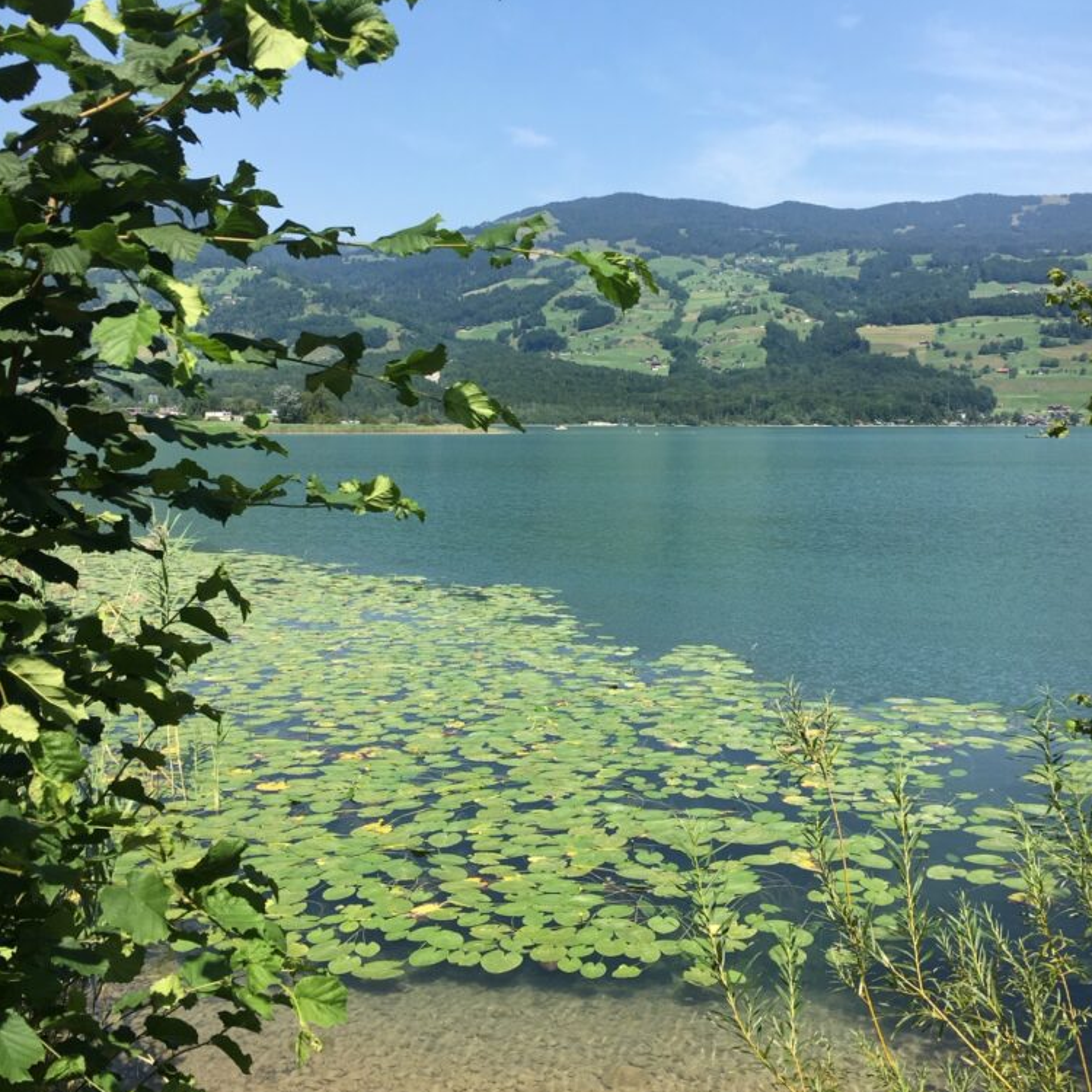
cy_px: 531
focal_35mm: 35
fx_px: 1249
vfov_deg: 47.2
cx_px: 558
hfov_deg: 47.2
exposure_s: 1/1374
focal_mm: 4.15
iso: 25
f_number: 2.2
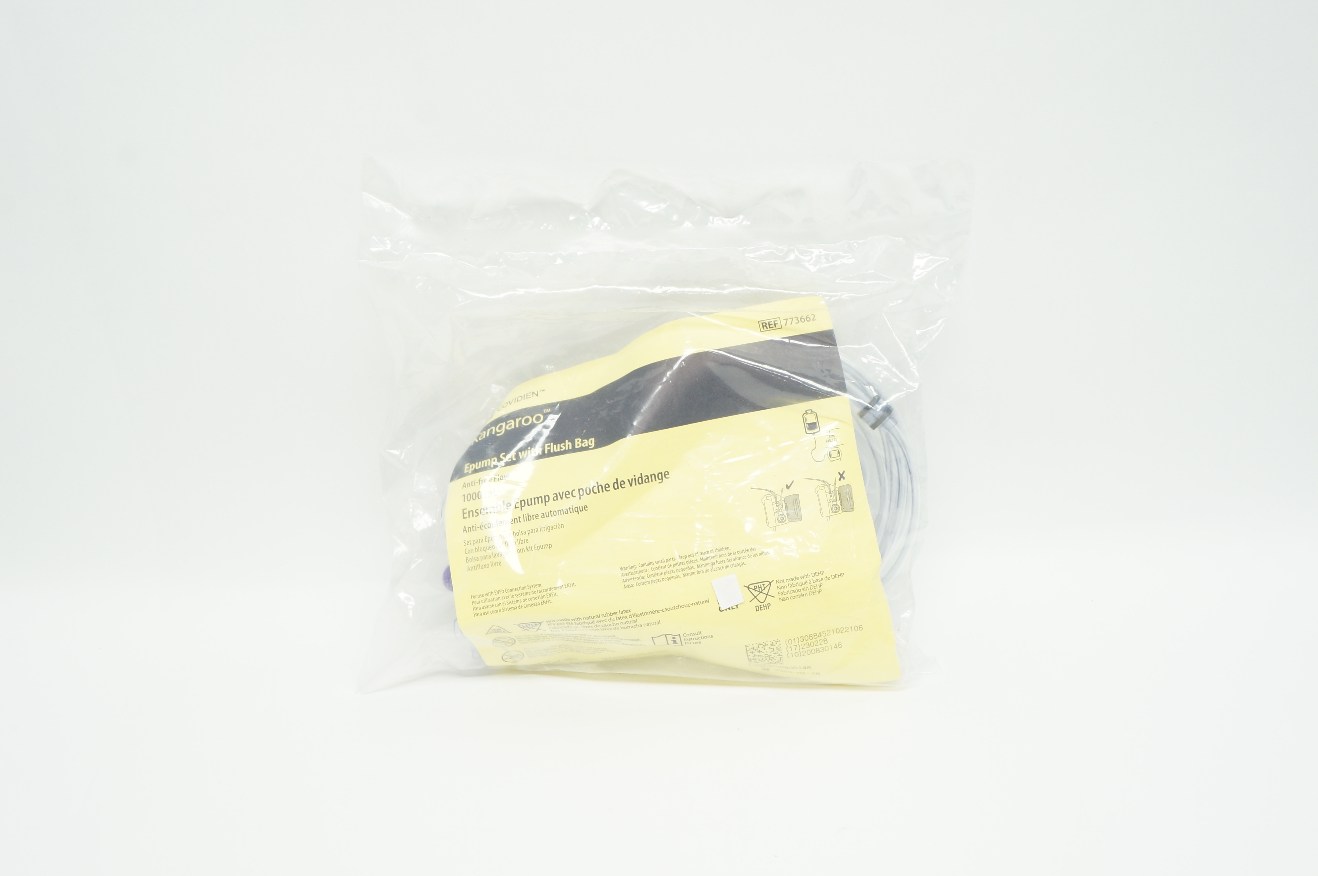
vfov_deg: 32.9
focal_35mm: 40
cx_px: 659
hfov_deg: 48.0
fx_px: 1481
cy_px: 438
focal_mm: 27
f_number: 9
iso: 400
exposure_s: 1/25
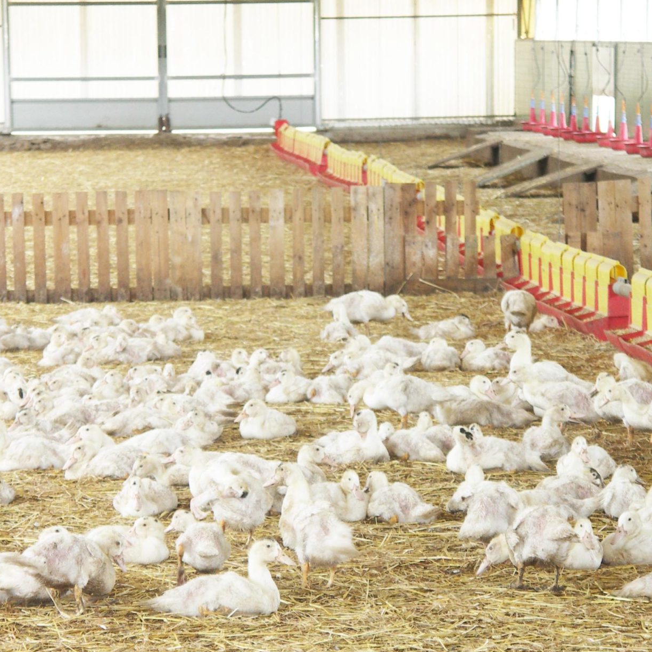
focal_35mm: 195
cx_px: 260
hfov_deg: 9.0
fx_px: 4155
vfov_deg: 9.0
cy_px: 405
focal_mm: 34.1
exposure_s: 1/100
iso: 100
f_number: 3.2
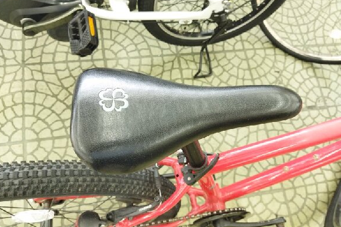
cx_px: 170
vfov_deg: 44.9
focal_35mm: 29
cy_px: 123
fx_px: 275
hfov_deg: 63.7
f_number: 1.79
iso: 224
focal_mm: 4.71
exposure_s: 1/60
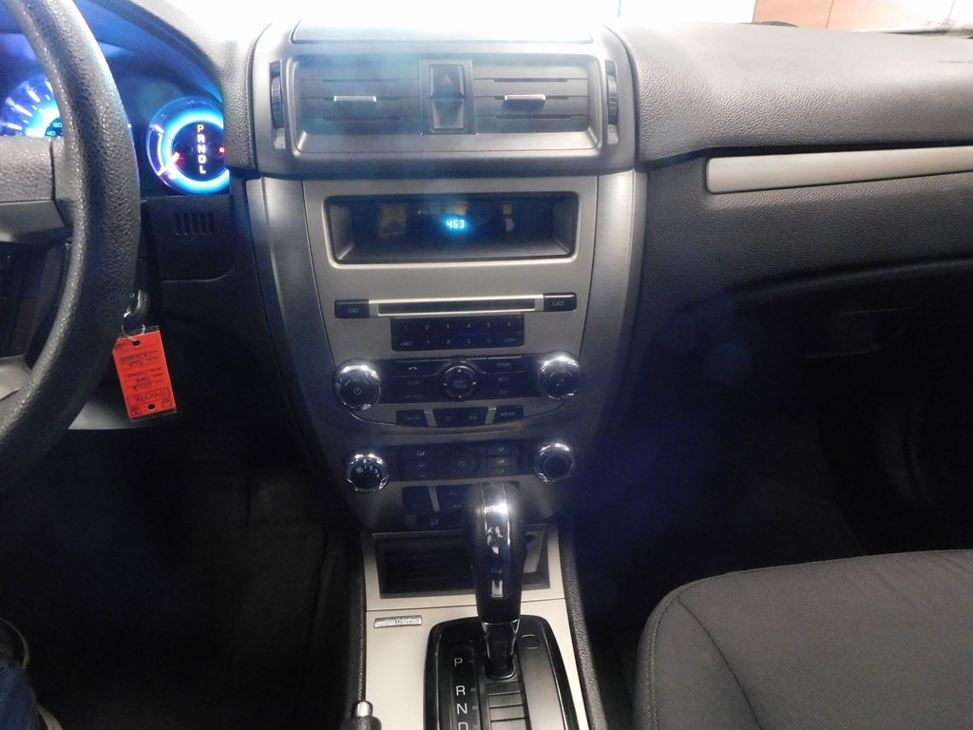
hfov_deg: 73.9
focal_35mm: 23
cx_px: 486
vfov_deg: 58.9
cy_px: 365
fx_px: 646
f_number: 3
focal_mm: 4
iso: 720
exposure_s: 1/8
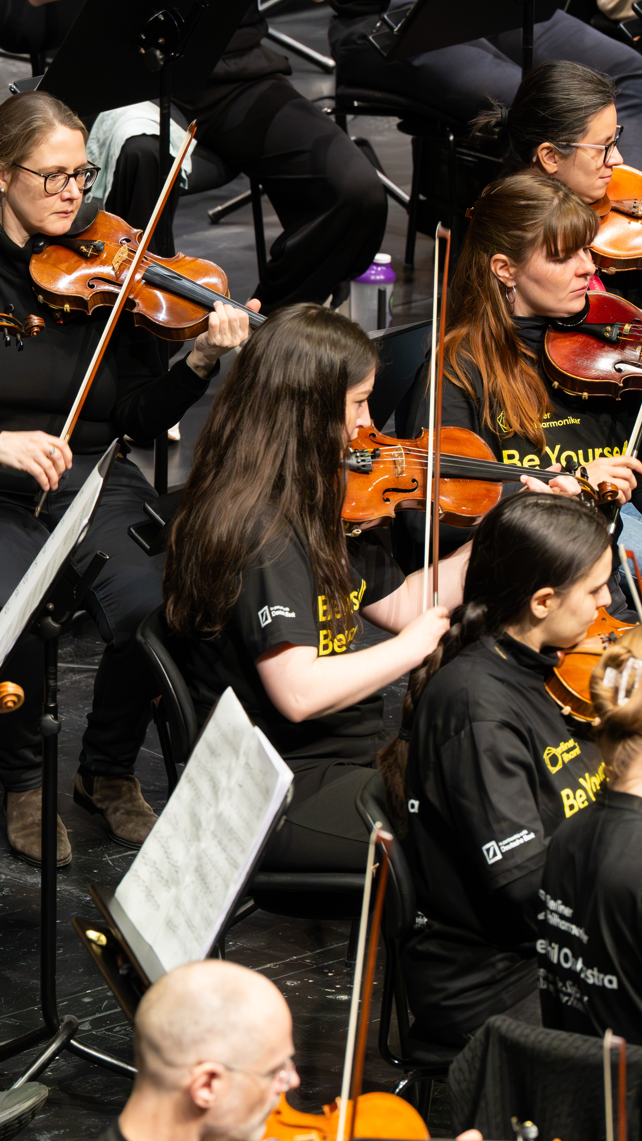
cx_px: 18
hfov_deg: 3.2
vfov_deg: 5.7
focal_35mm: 376
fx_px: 11377
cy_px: 366
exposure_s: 1/160
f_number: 5.6
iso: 5000
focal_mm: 200
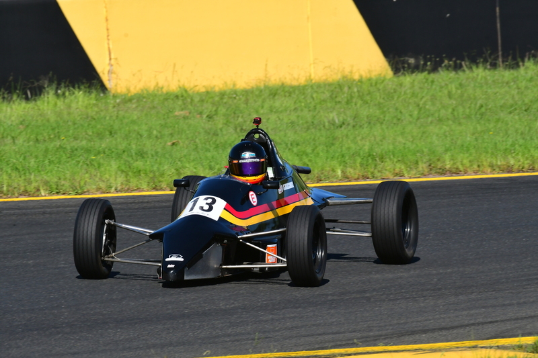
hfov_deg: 2.8
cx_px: 269
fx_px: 11205
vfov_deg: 1.8
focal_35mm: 750
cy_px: 179
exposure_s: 1/640
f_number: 13
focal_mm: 500
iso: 500
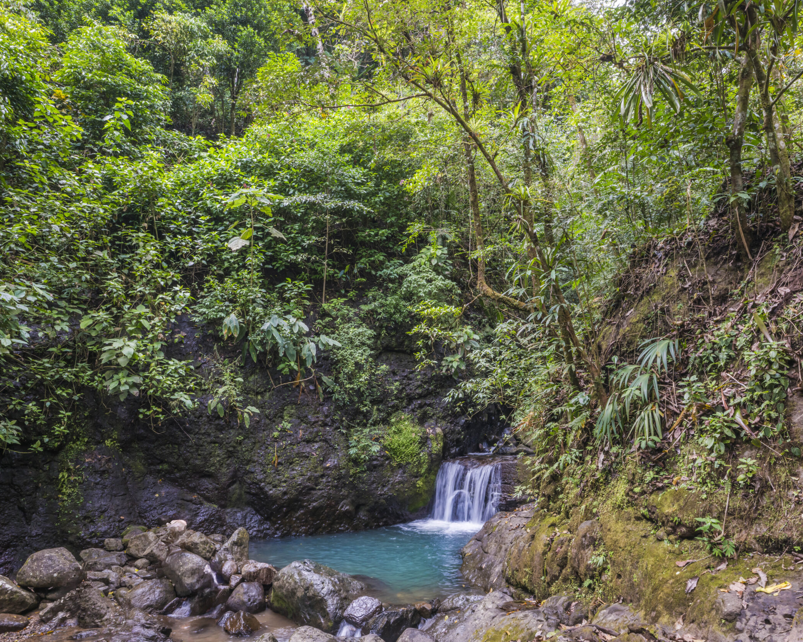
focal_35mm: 23
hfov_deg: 72.5
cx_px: 423
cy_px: 328
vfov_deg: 60.9
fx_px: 547
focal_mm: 20
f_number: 16
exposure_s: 1/10
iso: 250
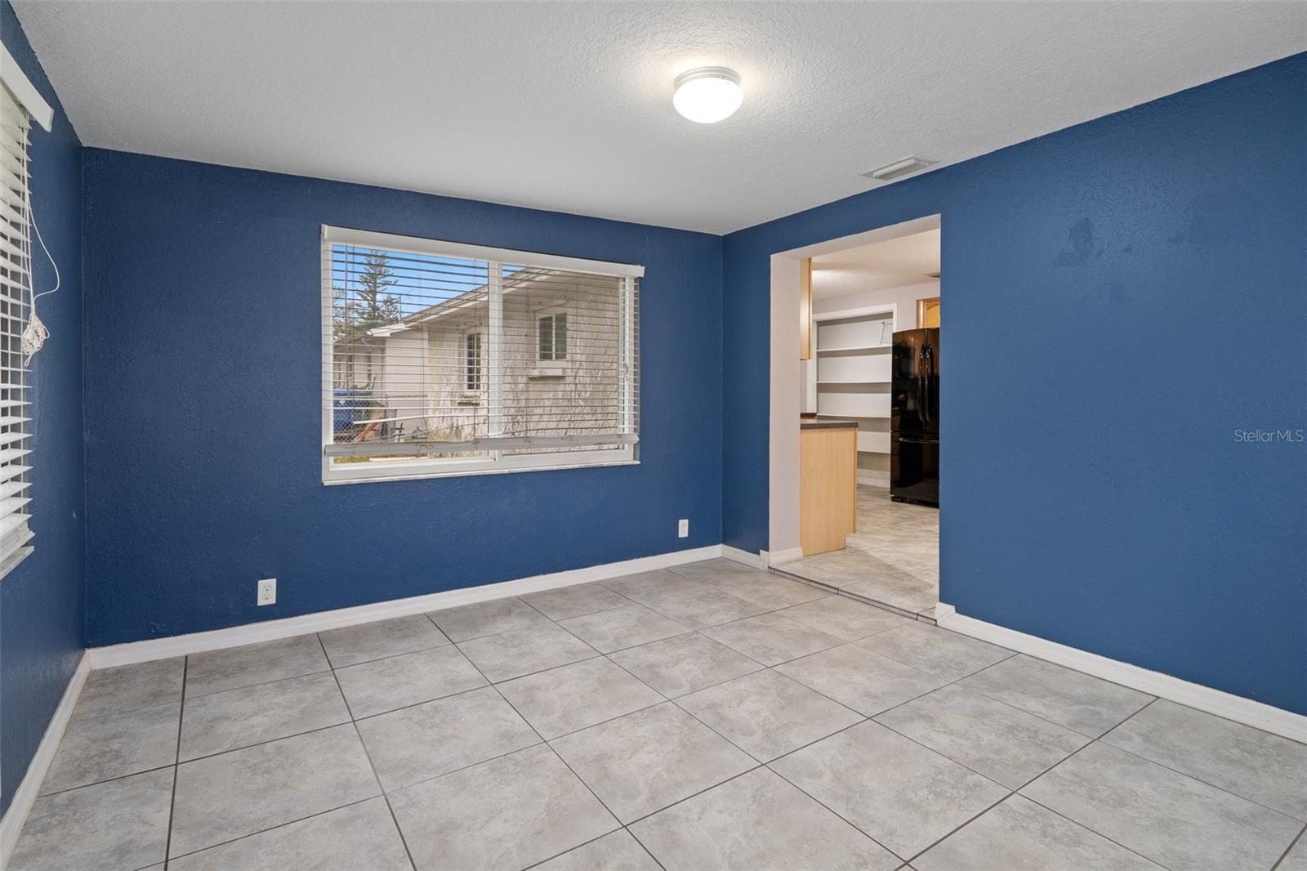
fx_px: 617
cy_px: 436
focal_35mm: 17
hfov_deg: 93.3
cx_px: 654
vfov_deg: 70.4
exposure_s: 1/2
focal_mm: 17
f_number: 8
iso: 320
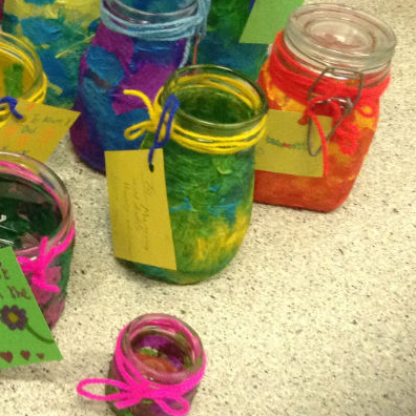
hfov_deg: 22.3
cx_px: -75
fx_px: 979
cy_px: 152
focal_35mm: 72
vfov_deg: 23.9
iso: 200
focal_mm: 3.3
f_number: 2.4
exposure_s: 1/24
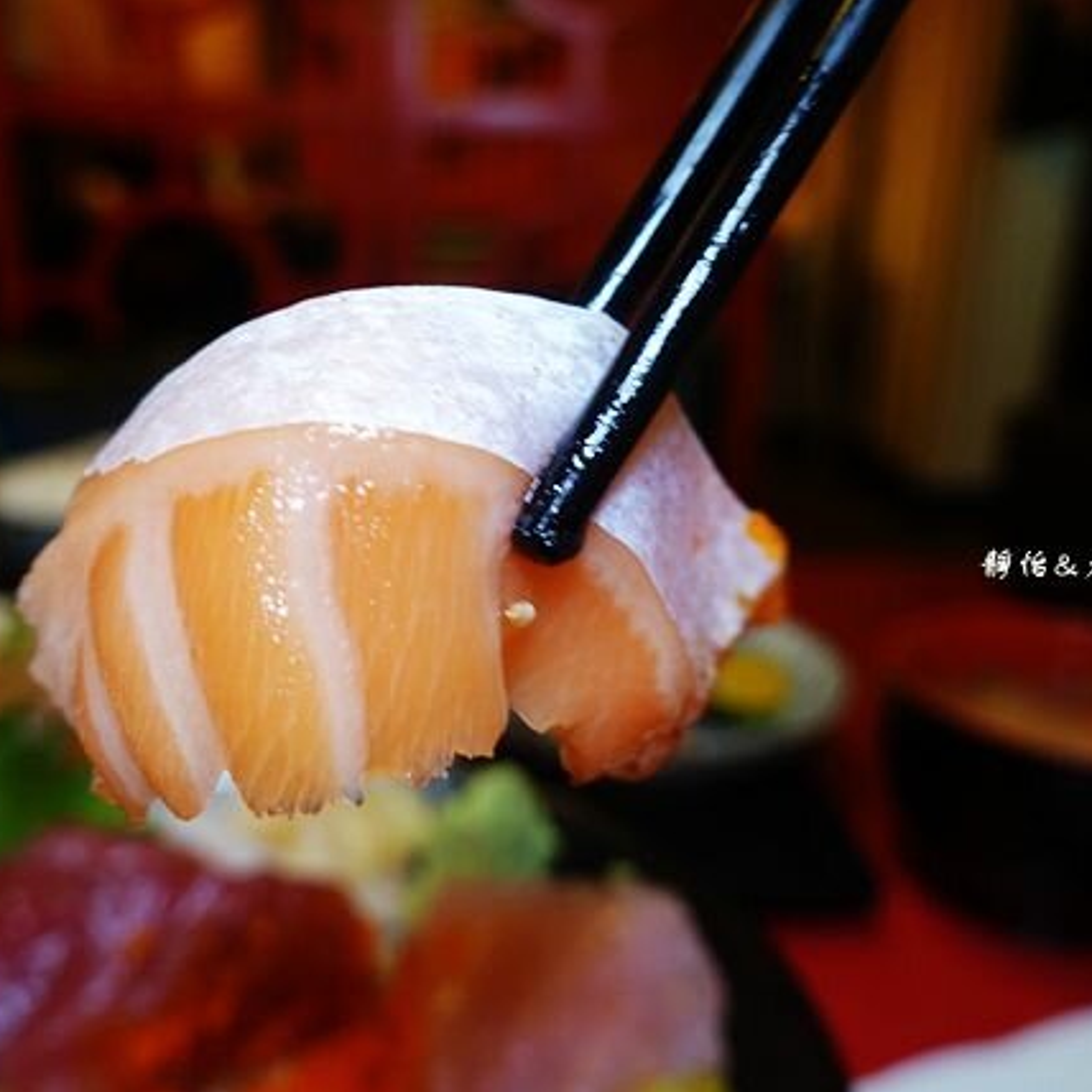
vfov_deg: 52.5
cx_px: 464
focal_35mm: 31
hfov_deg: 52.3
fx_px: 1106
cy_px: 547
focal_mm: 9
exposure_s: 1/30
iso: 160
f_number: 2.8
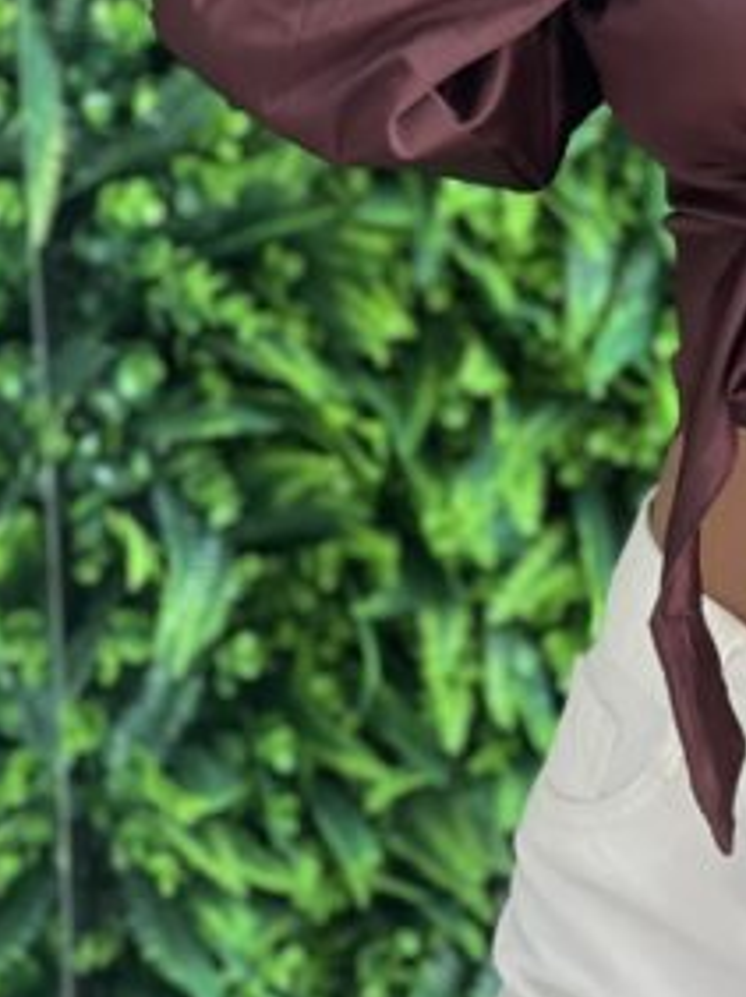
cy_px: 285
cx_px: 1085
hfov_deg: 5.8
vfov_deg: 7.8
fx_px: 7338
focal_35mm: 255
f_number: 2.8
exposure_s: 1/60
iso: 160
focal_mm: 9
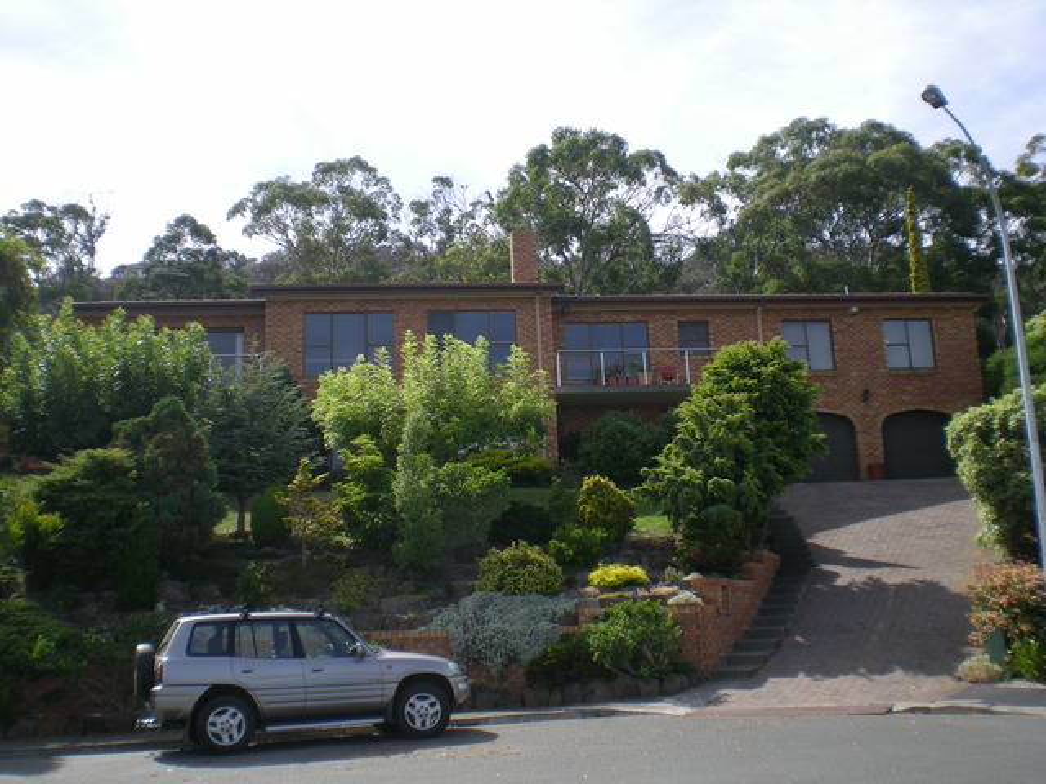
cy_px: 392
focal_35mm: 38
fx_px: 1148
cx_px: 523
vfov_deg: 37.7
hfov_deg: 49.0
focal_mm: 6.3
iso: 50
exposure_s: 1/282
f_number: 4.6
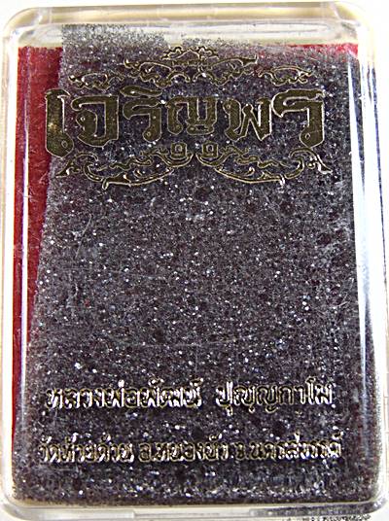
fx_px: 752
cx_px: 194
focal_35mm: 50
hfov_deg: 29.0
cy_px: 260
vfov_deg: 38.3
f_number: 3.5
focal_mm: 9
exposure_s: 1/30
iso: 100
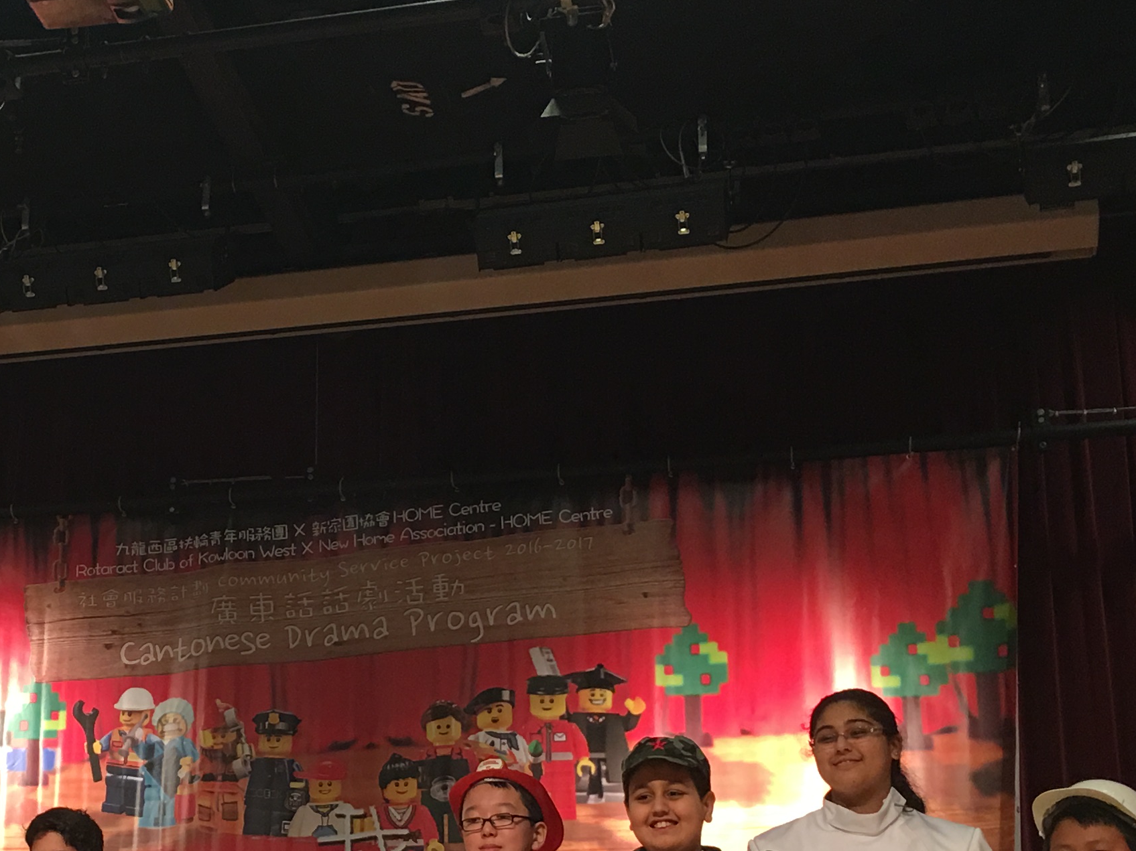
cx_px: 168
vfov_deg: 21.0
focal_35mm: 69
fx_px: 2264
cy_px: 688
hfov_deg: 27.4
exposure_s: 1/33
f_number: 2.2
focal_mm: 4.15
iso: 64
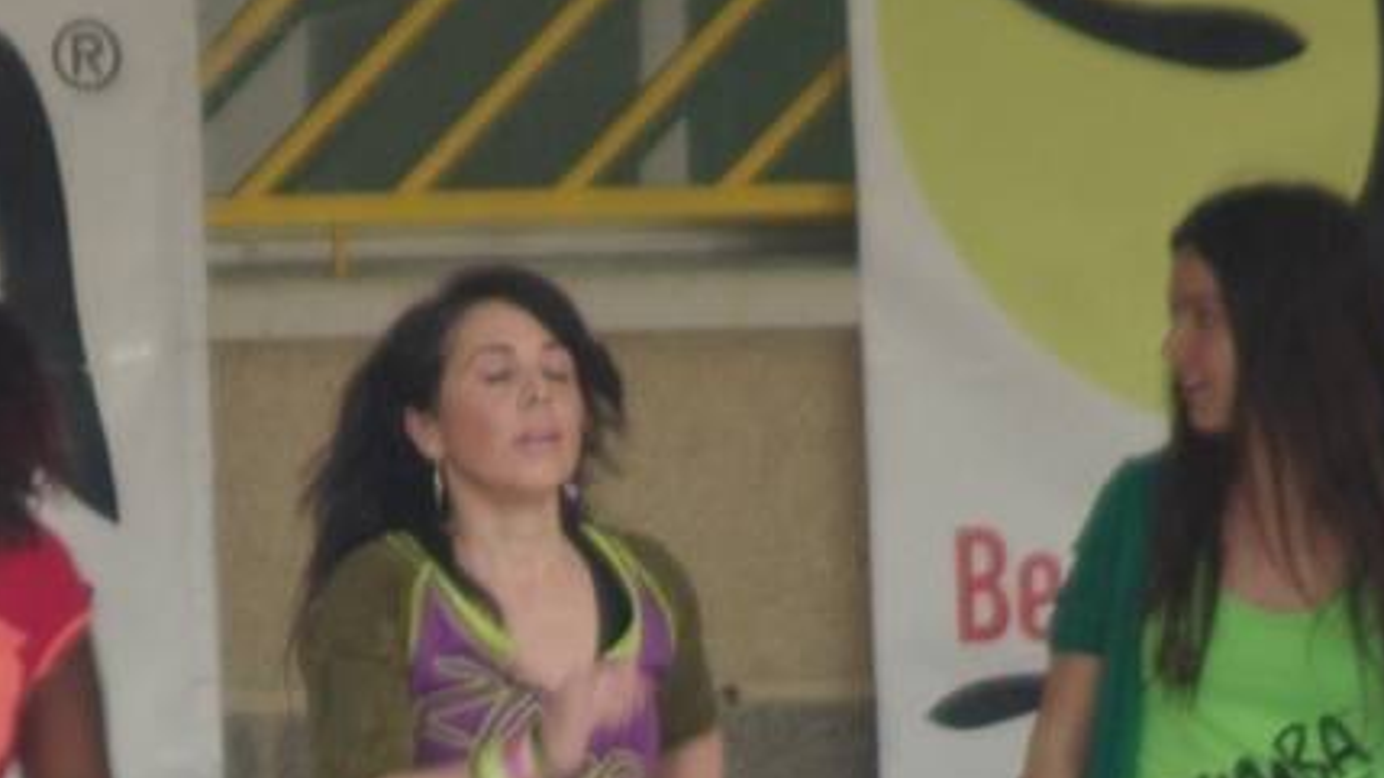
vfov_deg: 0.9
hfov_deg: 1.5
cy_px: 1096
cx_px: 413
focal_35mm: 1403
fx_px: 51471
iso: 800
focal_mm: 320
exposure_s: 1/60
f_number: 5.6
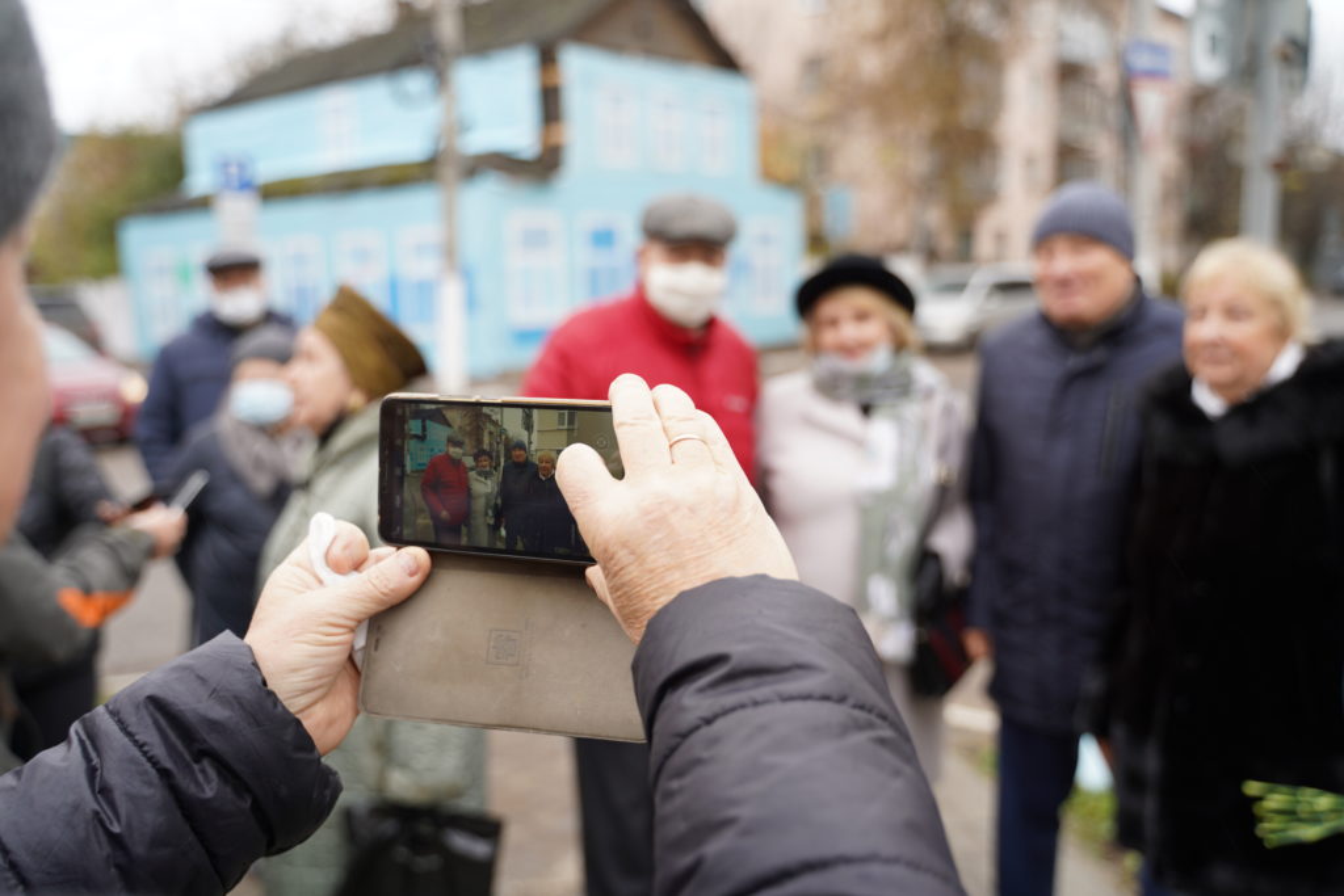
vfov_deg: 38.9
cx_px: 672
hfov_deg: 55.8
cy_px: 448
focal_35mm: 34
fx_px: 1269
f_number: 2.8
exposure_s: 1/160
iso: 100
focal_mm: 34
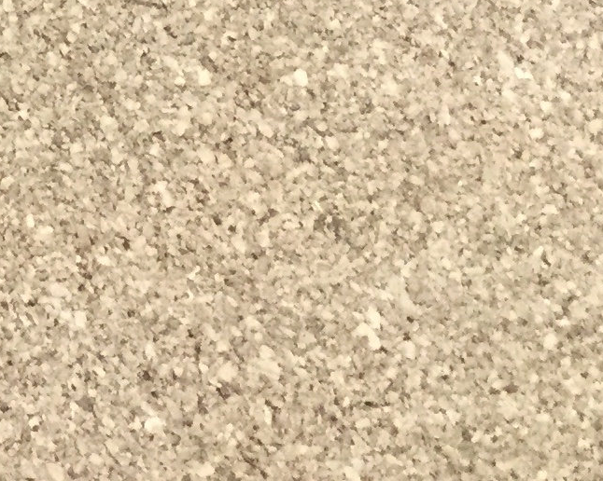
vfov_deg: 9.3
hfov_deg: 11.1
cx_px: -722
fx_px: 2729
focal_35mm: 153
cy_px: -570
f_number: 2.4
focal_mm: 3.3
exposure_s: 1/30
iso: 160
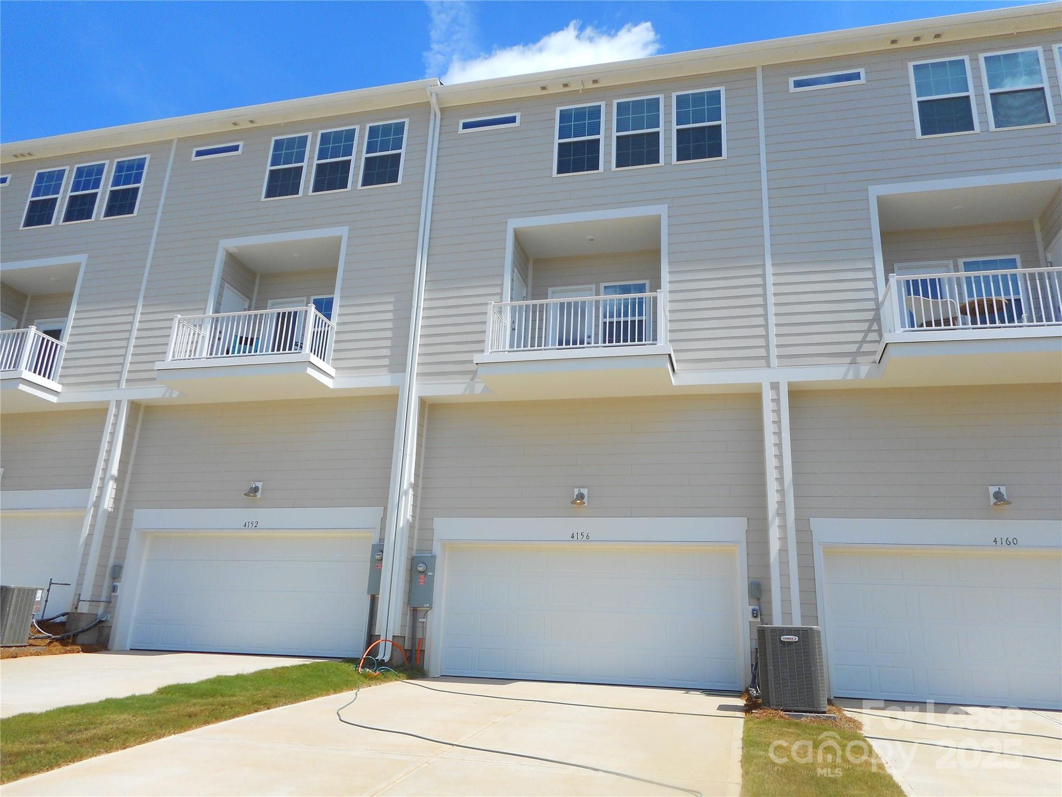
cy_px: 398
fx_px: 767
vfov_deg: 54.9
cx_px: 531
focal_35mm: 25
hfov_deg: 69.4
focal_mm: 4.5
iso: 80
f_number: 3.7
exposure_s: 1/800
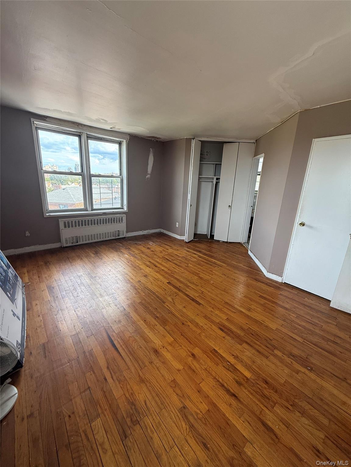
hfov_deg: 85.7
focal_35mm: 14
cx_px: 176
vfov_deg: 102.1
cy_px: 234
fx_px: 189
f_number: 2.2
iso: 100
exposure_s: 1/100
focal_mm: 2.22
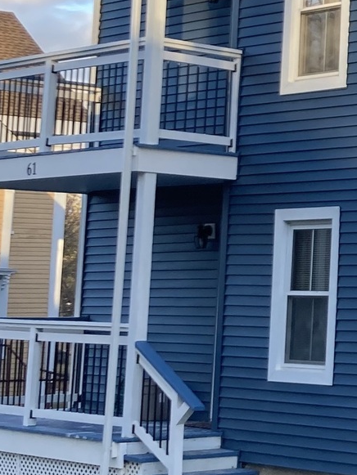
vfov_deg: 17.7
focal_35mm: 111
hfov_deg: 12.6
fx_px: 1526
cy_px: 155
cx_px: 558
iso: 20
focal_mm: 3.99
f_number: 1.8
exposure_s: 1/298
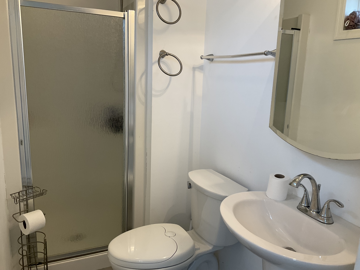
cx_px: 180
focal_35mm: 29
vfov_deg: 48.2
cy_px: 135
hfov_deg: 61.7
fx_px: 302
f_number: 1.8
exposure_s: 1/60
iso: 50
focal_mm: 3
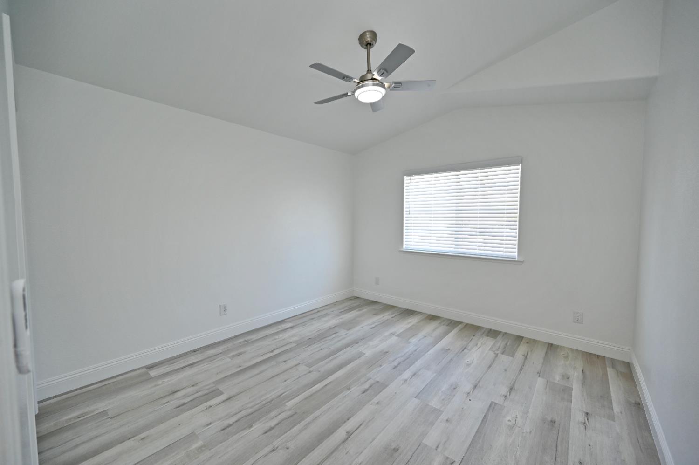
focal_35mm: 14
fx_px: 272
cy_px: 232
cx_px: 350
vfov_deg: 81.1
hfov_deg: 104.3
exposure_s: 1/60
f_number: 4
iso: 200
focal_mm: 14
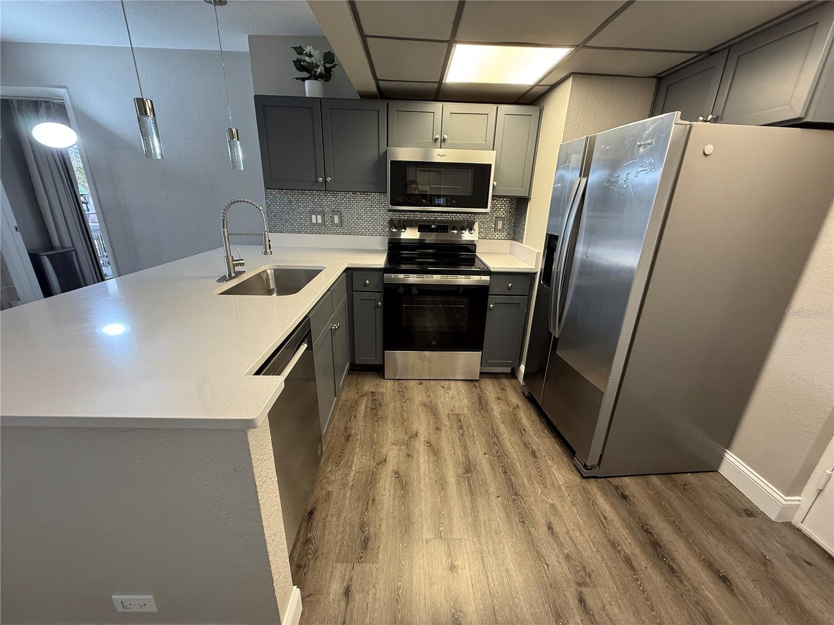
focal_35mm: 14
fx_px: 337
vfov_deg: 85.7
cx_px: 417
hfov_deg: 102.1
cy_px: 312
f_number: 2.2
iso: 200
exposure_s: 1/60
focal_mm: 2.22
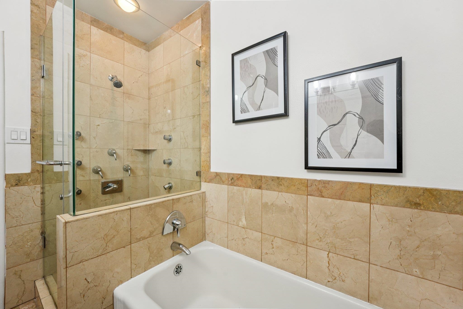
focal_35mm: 14
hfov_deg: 104.3
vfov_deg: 81.2
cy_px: 154
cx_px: 232
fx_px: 180
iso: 800
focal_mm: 14
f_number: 8
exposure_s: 1/100
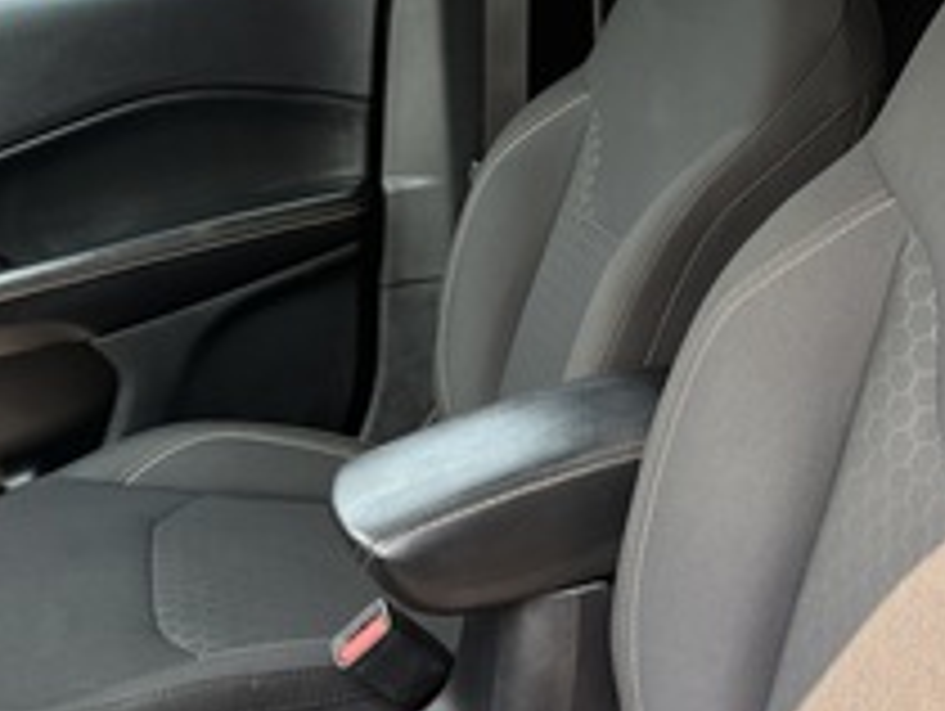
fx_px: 1421
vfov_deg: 27.6
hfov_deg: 36.3
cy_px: 160
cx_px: 652
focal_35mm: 52
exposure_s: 1/263
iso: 64
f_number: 1.6
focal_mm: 5.96
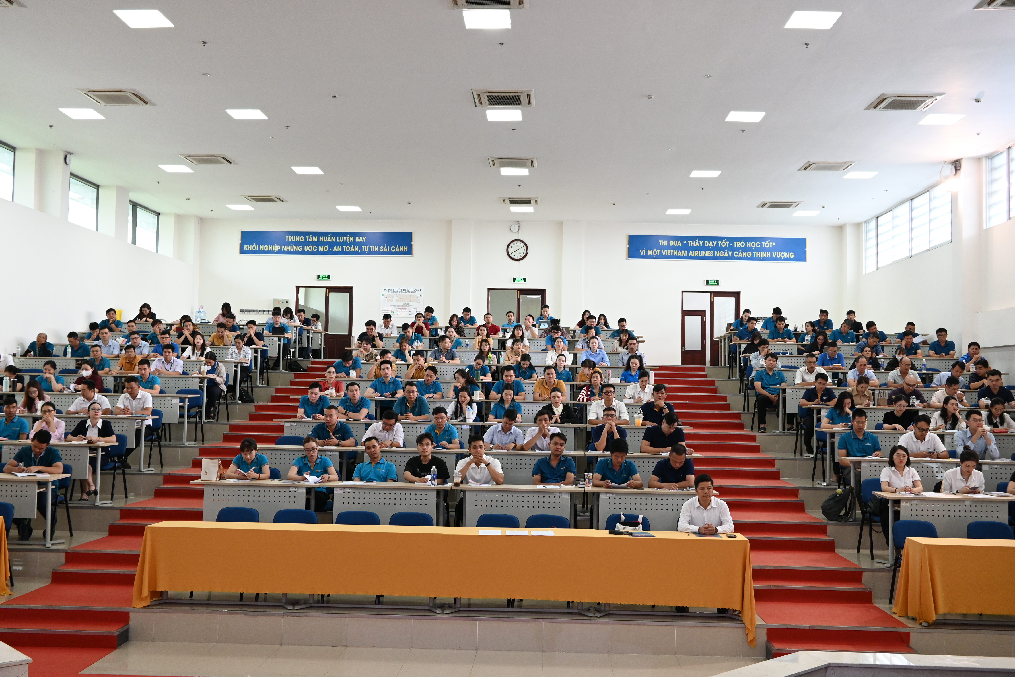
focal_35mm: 36
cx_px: 508
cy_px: 338
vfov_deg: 36.9
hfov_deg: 53.1
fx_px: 1015
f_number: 4.5
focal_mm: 24
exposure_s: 1/100
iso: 1250
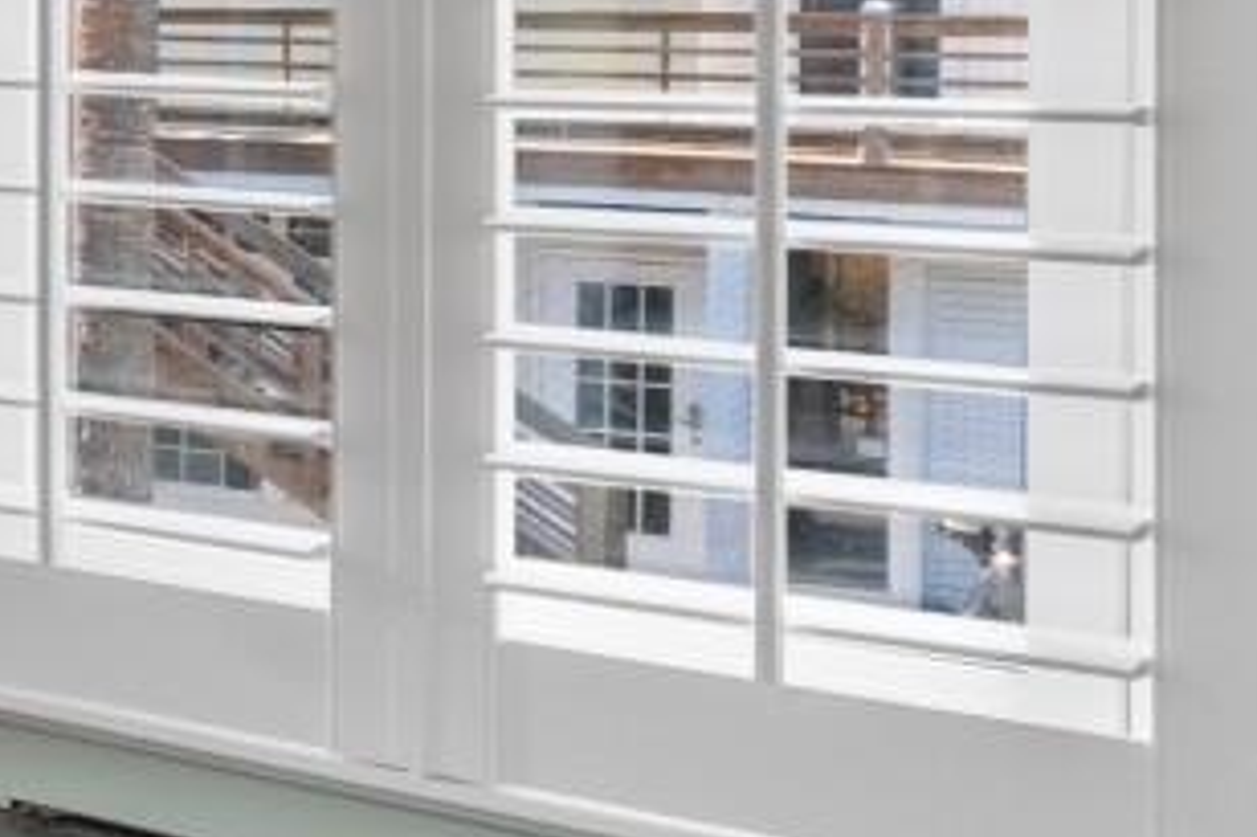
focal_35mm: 79
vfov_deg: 16.6
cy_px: -118
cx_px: -1216
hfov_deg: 18.1
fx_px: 2757
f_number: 4.5
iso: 100
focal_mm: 10
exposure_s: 1/3
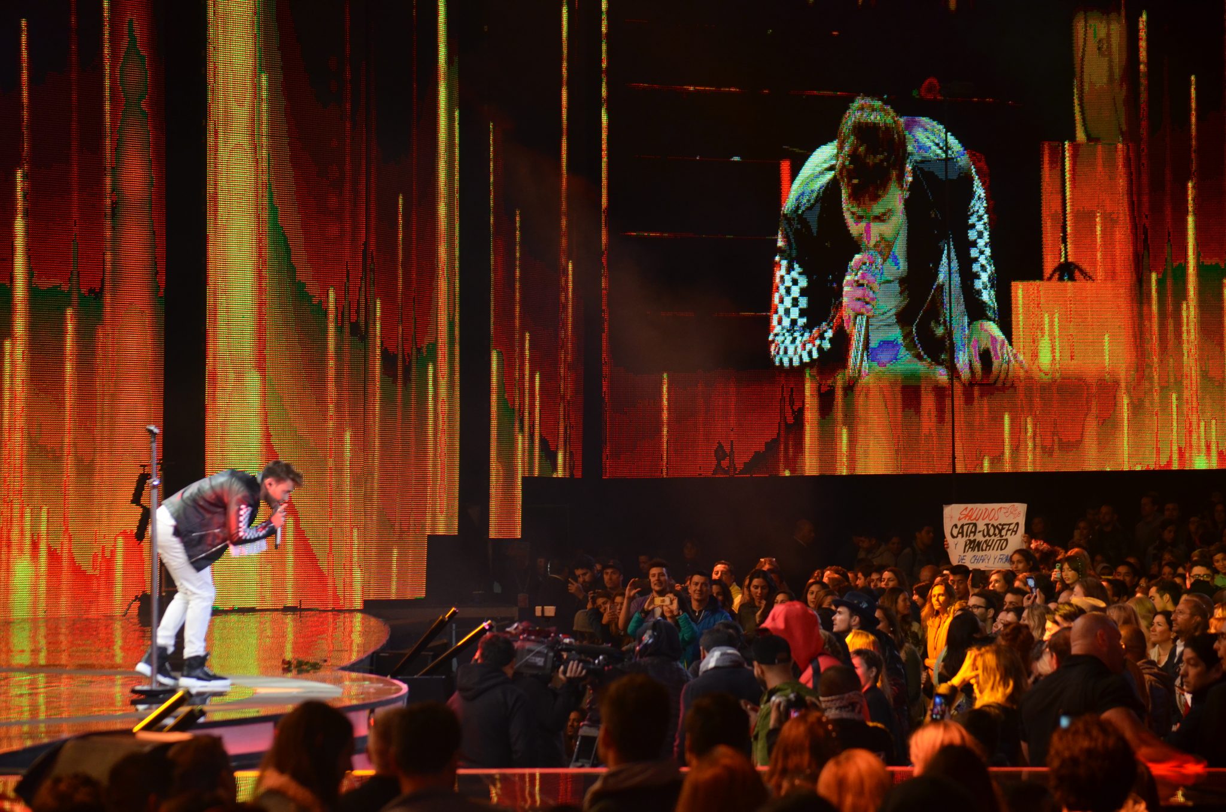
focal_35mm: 138
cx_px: 613
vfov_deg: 9.9
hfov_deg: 14.9
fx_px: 4689
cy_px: 406
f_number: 4.5
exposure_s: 1/125
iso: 800
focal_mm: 92
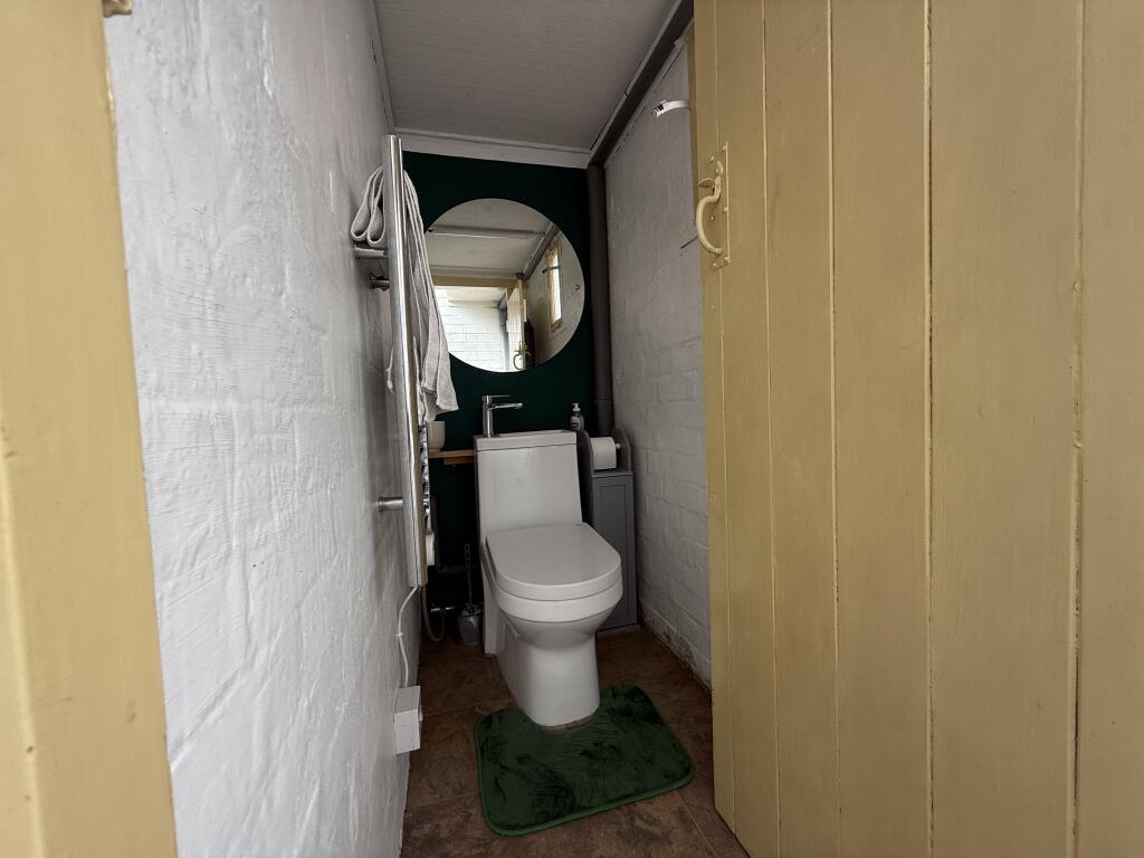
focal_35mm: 14
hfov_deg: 102.1
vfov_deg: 85.7
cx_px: 572
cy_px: 429
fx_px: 463
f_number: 2.2
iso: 40
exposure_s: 1/99
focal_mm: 2.22
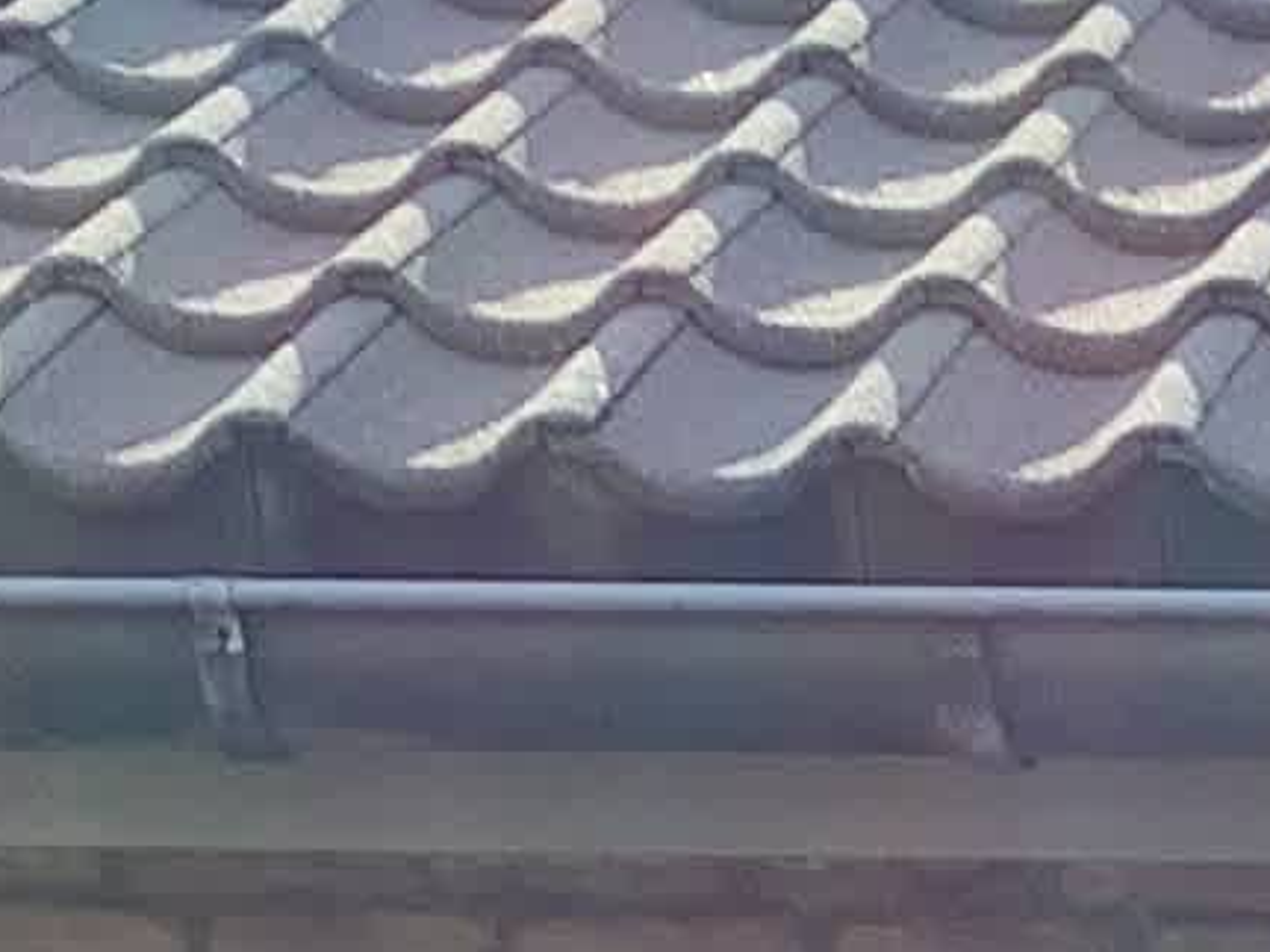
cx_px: 3094
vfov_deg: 6.0
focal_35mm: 235
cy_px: 2308
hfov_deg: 7.8
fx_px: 8619
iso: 25
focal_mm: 3.3
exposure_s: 1/550
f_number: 2.4
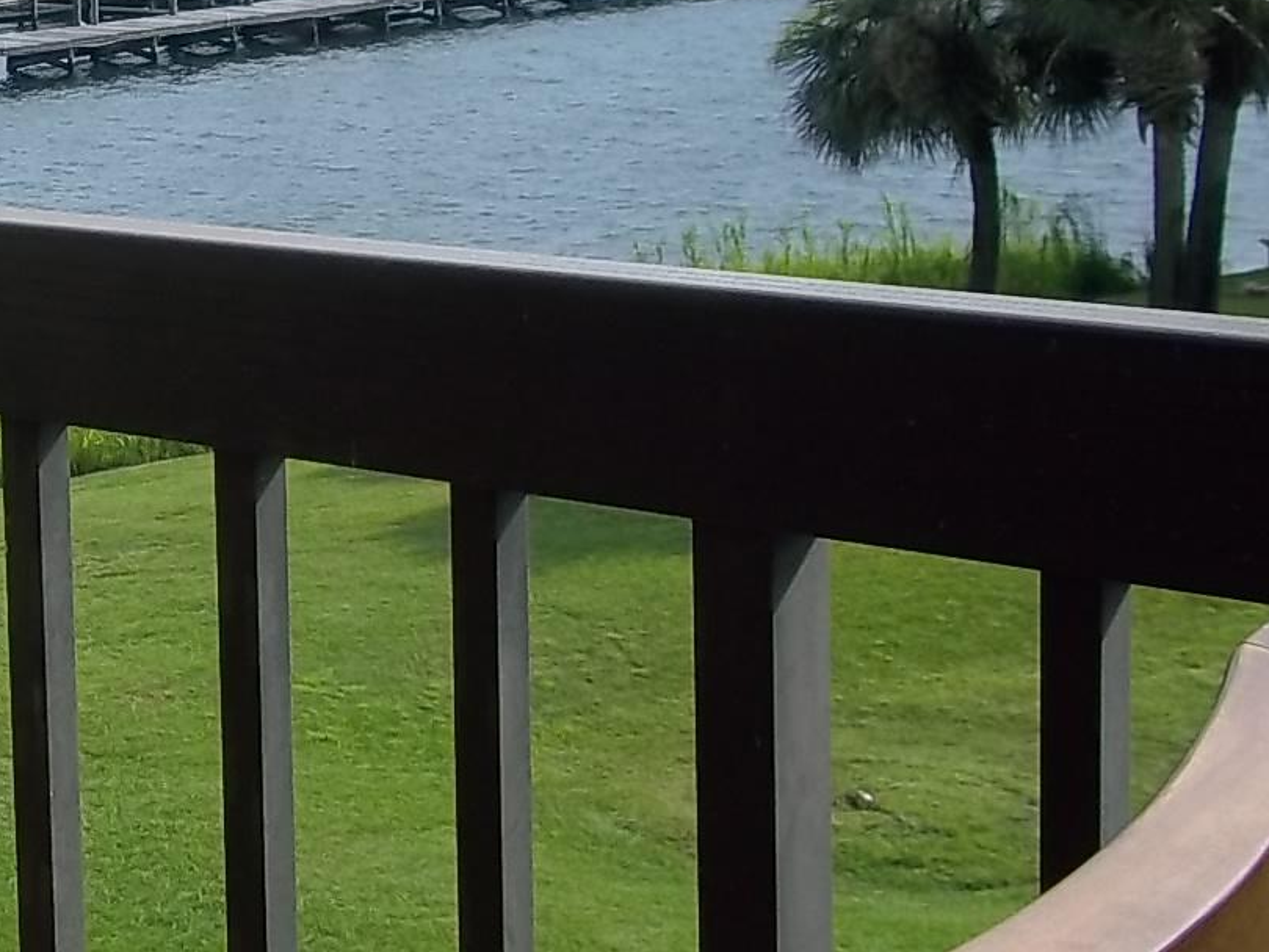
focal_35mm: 91
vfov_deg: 16.1
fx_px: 3337
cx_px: -310
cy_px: 202
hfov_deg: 20.0
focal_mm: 6.5
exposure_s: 1/160
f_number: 8
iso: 80
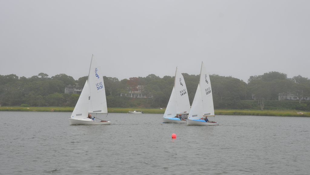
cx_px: 155
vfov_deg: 18.3
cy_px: 83
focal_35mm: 66
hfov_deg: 31.9
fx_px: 543
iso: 100
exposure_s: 1/320
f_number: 9
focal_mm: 42
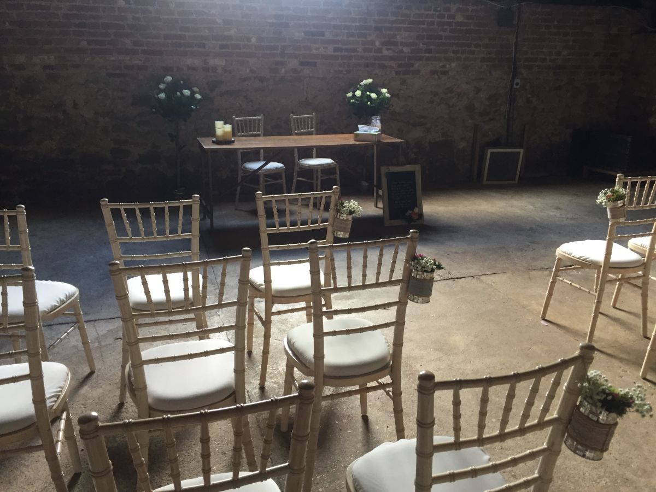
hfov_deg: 61.7
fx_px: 550
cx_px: 328
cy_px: 246
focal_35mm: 29
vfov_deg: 48.2
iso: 64
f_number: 2.2
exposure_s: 1/33
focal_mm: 4.15
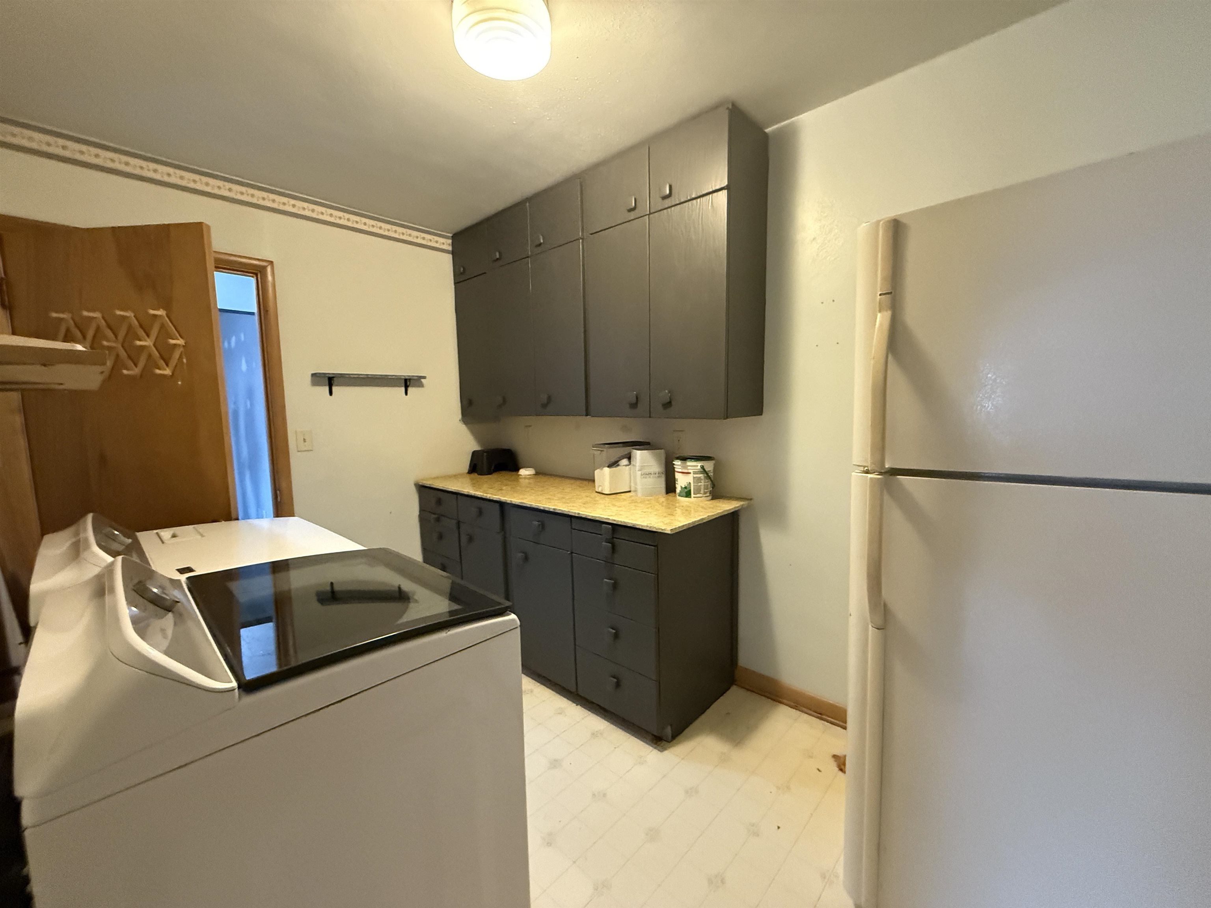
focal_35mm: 14
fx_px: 490
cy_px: 454
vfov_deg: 85.7
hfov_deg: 102.1
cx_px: 606
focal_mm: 2.22
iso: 1000
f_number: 2.2
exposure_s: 1/60
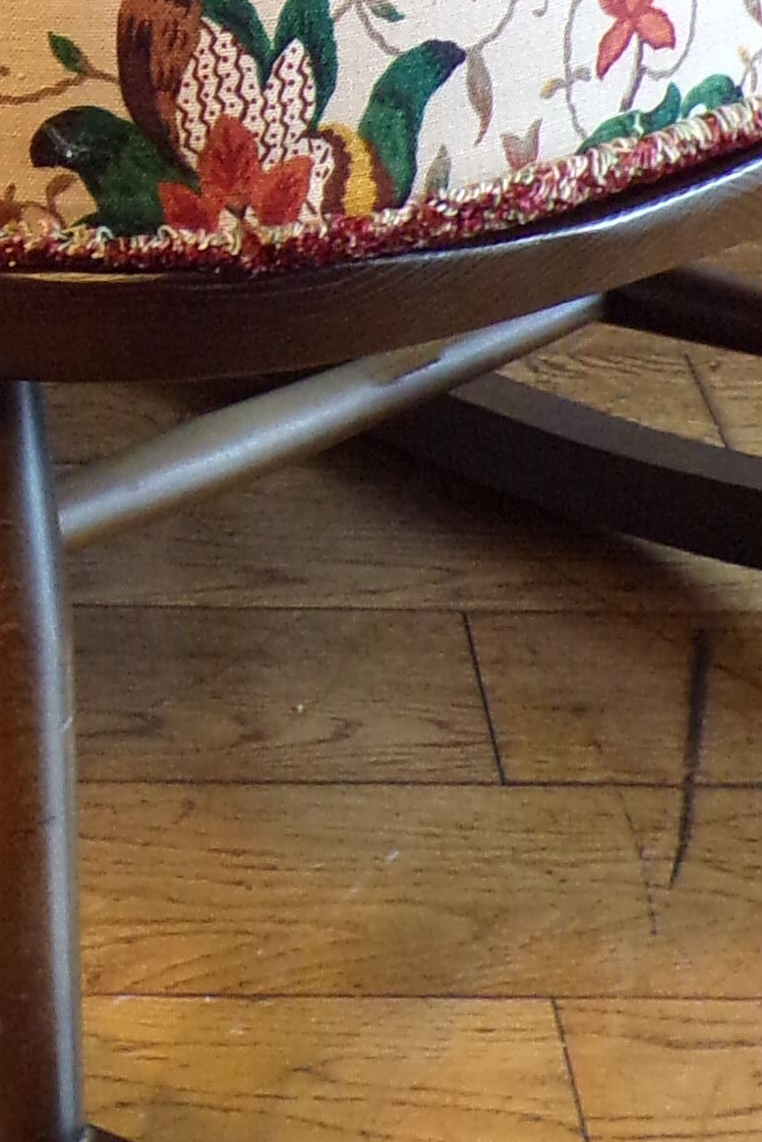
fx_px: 3142
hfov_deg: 13.7
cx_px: 57
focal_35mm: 99
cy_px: -445
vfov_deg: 18.7
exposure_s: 1/17
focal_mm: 4.3
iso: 269
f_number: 3
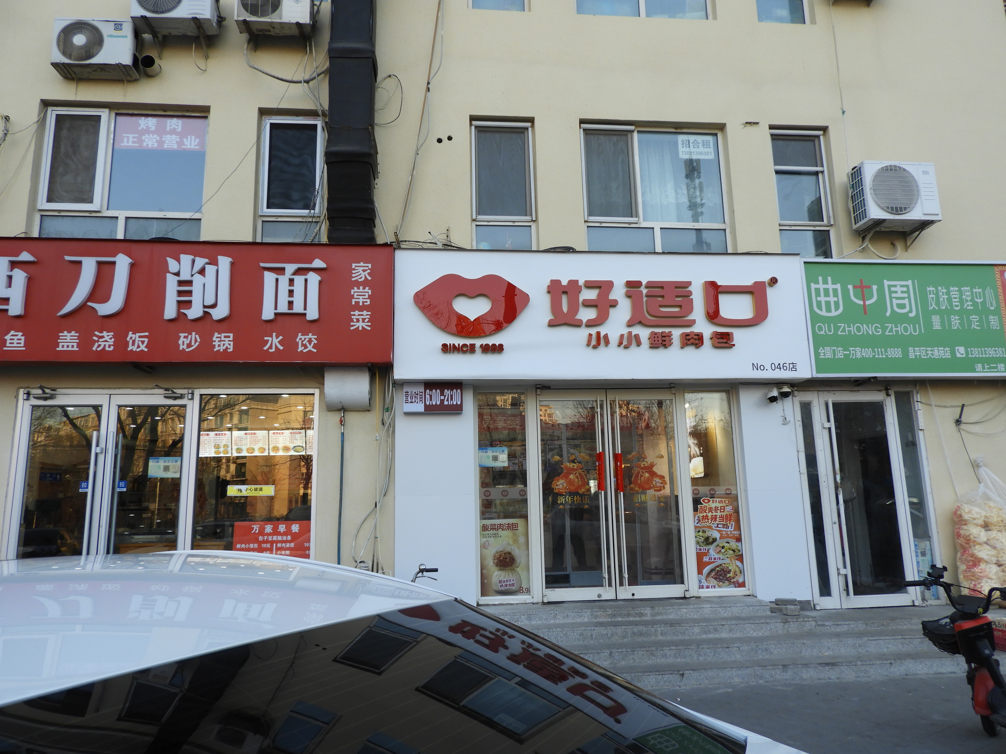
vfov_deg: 56.8
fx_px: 697
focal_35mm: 24
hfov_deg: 71.6
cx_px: 503
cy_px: 377
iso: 100
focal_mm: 4.3
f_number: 3.3
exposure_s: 1/125
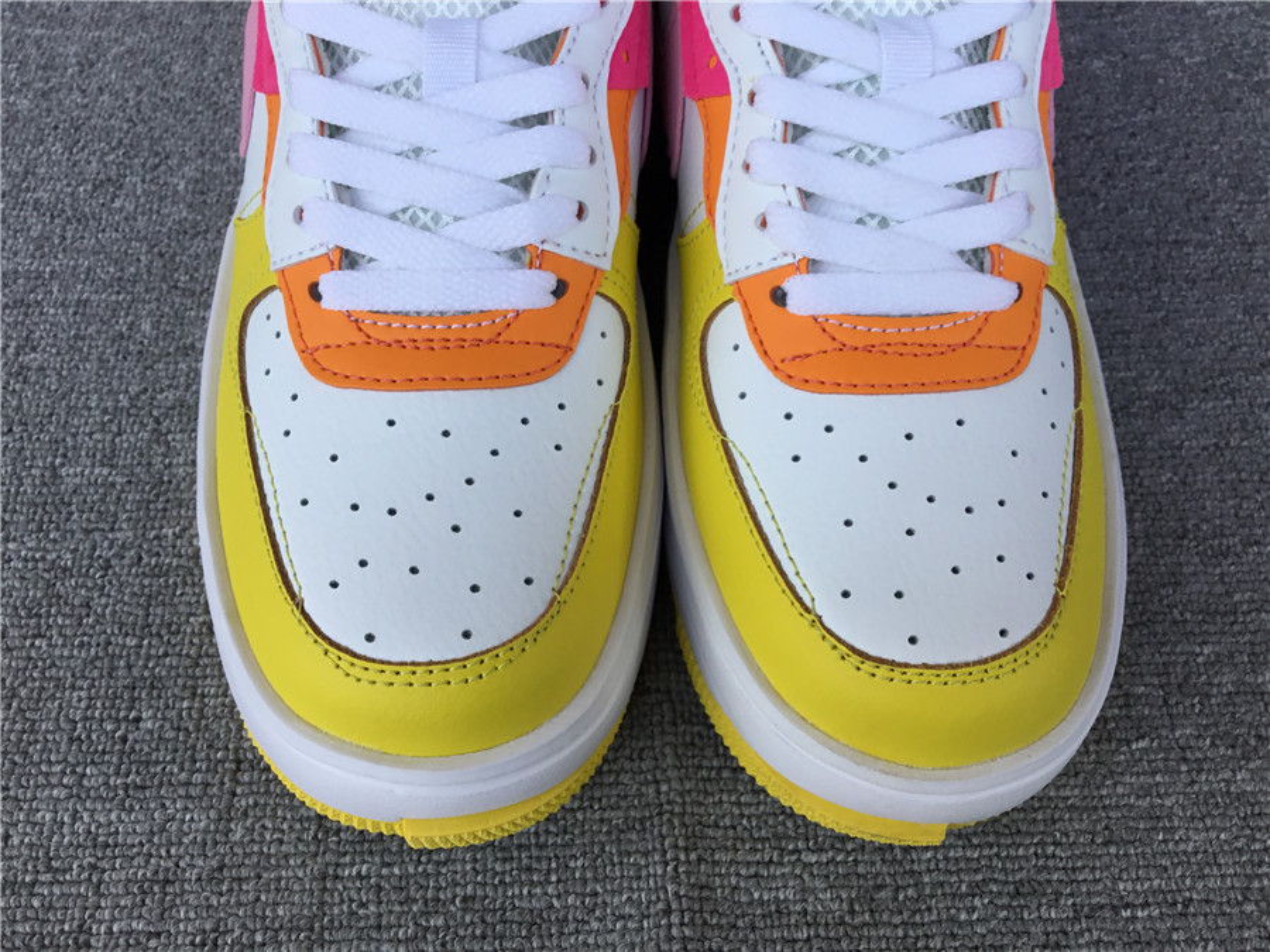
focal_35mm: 31
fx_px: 1137
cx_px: 635
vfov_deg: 45.4
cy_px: 476
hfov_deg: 58.4
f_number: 2.4
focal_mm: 3.3
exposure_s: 1/379
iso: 25
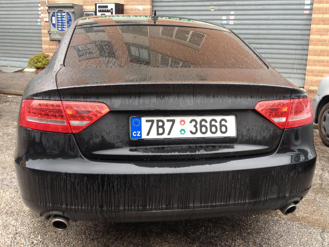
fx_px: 333
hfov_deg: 52.6
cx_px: 164
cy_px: 124
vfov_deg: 40.7
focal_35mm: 35
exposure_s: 1/60
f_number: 2.4
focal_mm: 4.28
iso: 50
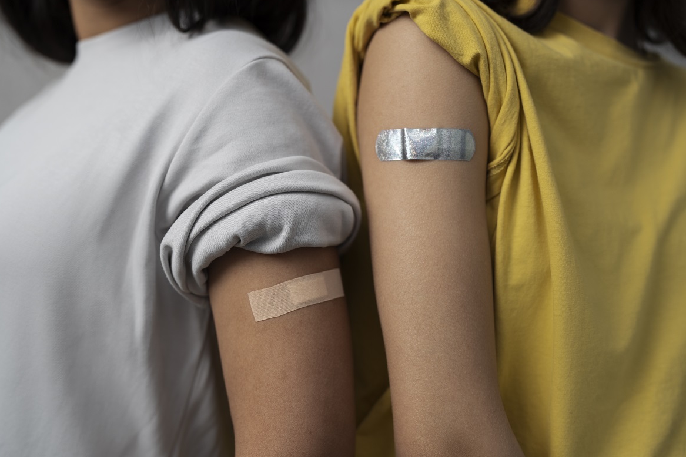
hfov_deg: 53.1
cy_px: 227
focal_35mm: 36
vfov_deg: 36.9
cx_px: 339
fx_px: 686
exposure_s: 1/200
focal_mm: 35
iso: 320
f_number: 2.2
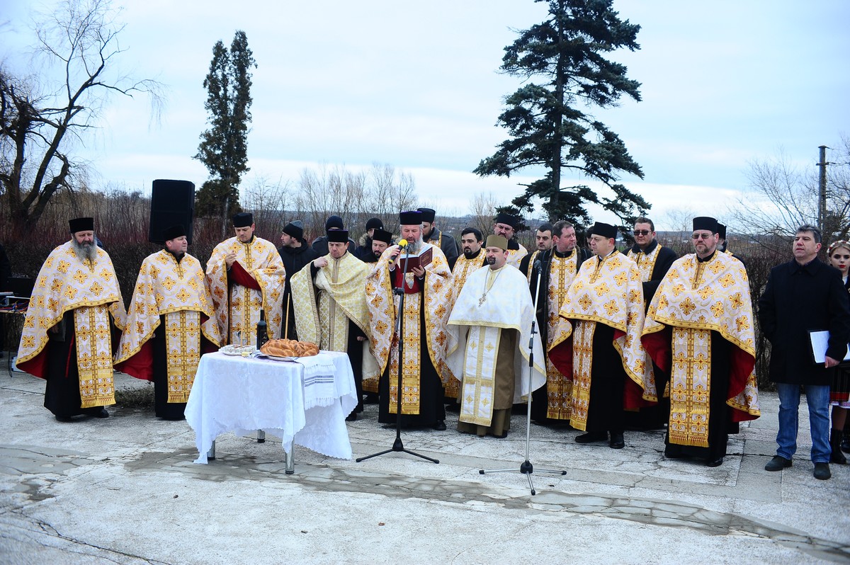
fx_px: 826
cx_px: 425
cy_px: 282
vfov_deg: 37.8
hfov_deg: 54.5
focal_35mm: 35
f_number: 5.6
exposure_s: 1/640
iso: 1000
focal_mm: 35
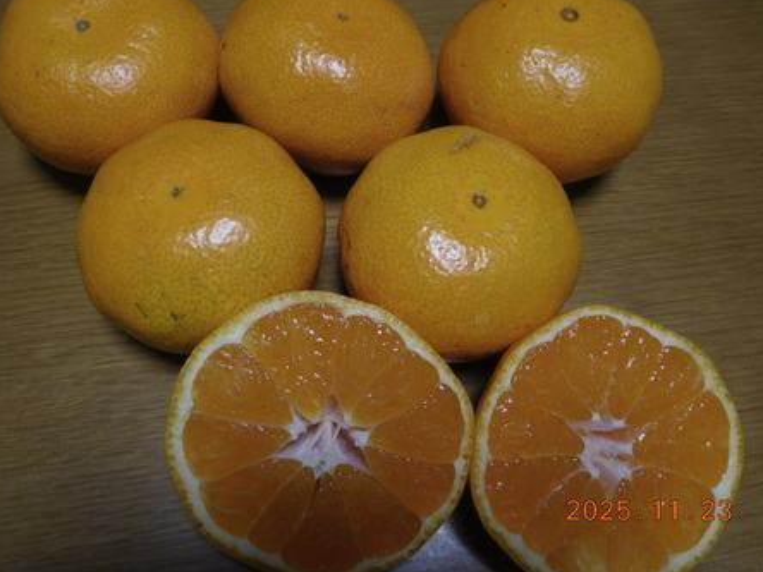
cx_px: 371
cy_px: 266
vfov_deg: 51.3
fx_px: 595
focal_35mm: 27
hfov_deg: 65.3
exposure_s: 1/30
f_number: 3.4
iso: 200
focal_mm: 4.5
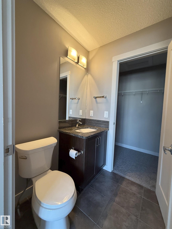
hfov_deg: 85.7
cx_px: 86
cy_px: 114
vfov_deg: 102.1
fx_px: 93
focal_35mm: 14
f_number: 2.2
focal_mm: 2.22
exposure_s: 1/120
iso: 320
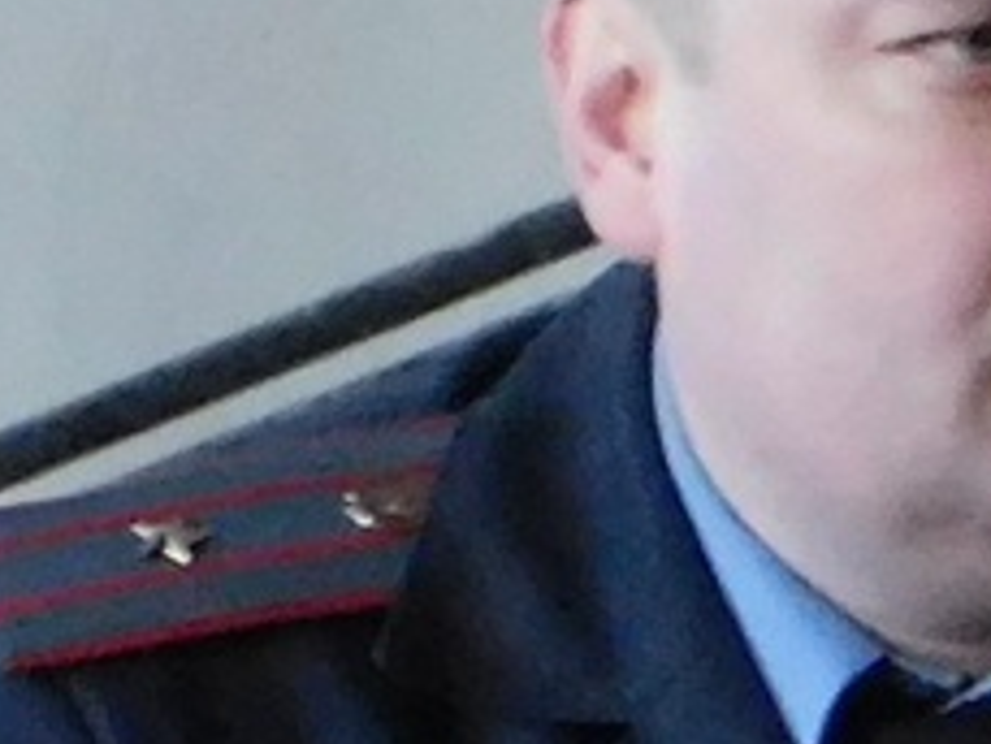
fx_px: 11486
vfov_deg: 3.7
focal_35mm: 401
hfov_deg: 4.9
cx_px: 917
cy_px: 294
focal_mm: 20.3
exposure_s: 1/30
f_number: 4.8
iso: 640
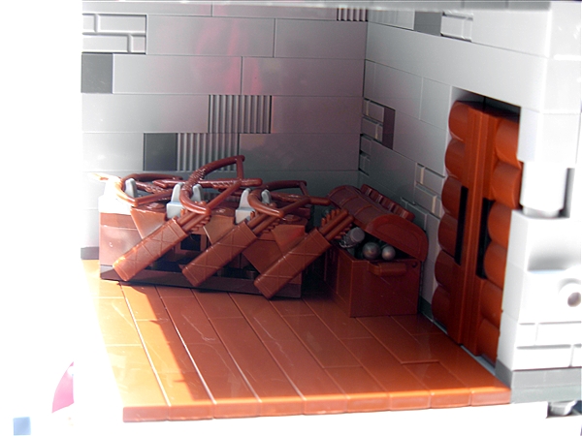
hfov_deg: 27.8
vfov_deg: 21.0
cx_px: 291
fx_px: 1177
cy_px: 218
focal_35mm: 70
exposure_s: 1/93.1
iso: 79
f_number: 3.5
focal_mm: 11.5
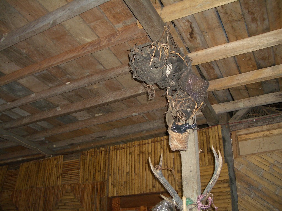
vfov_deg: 40.7
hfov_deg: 52.6
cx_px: 141
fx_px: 285
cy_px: 106
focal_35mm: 35
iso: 100
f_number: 2.6
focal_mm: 5.8
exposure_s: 1/60
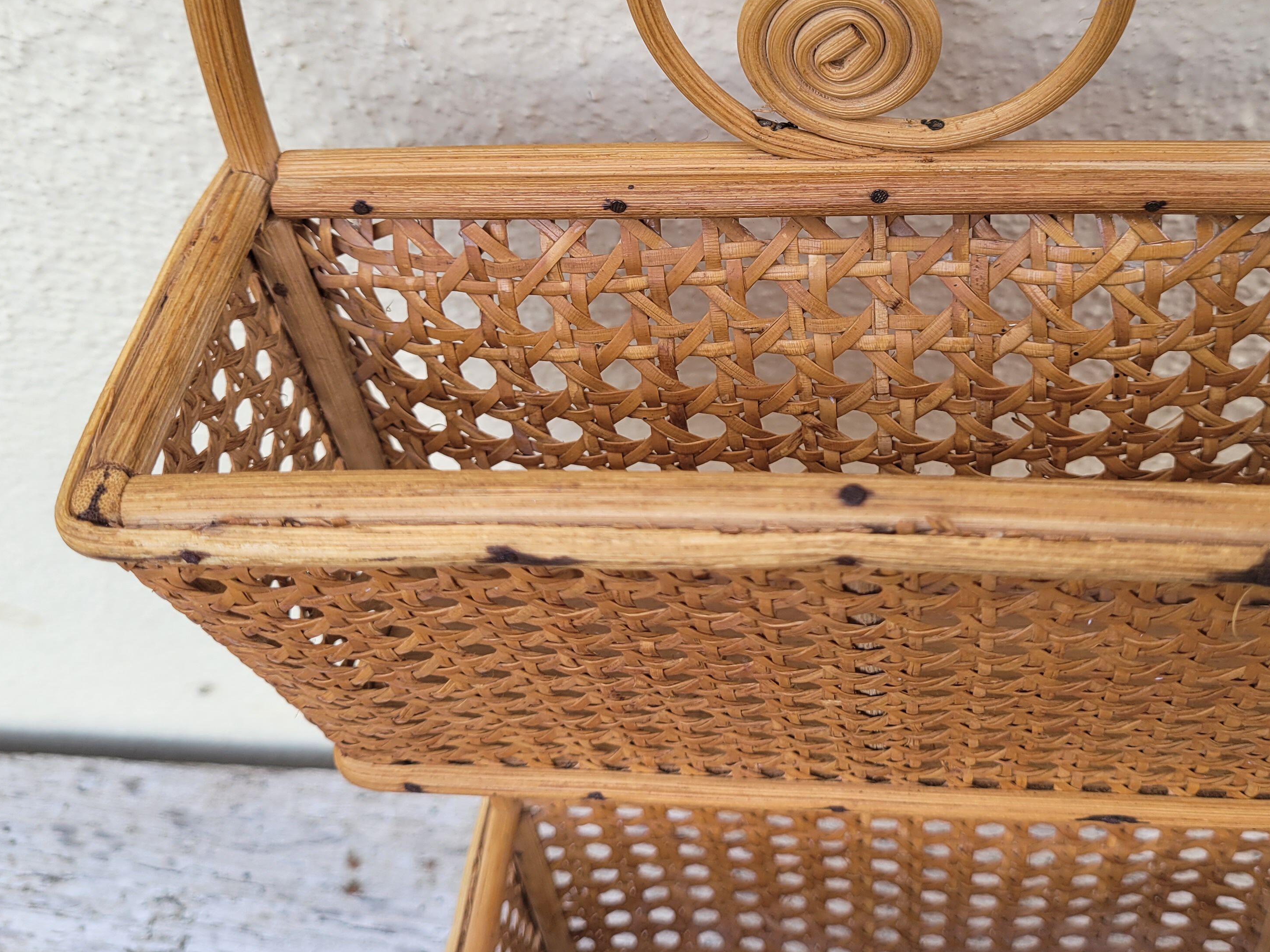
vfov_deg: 39.1
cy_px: 301
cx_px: 779
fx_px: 1321
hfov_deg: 50.9
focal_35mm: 36
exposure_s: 1/445
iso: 40
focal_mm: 5.4
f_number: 1.8
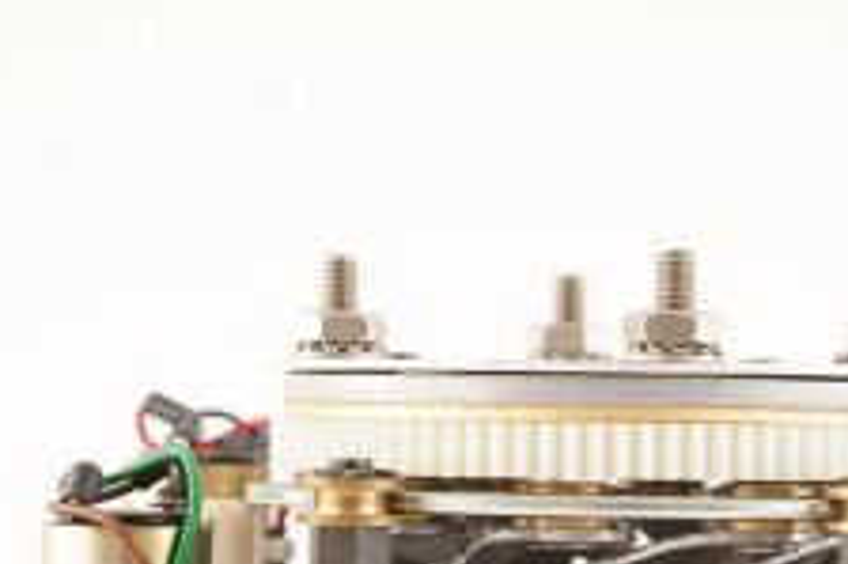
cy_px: 744
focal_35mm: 134
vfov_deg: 10.0
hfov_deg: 15.2
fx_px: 3154
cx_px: 723
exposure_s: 1/200
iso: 1600
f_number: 10
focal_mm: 50
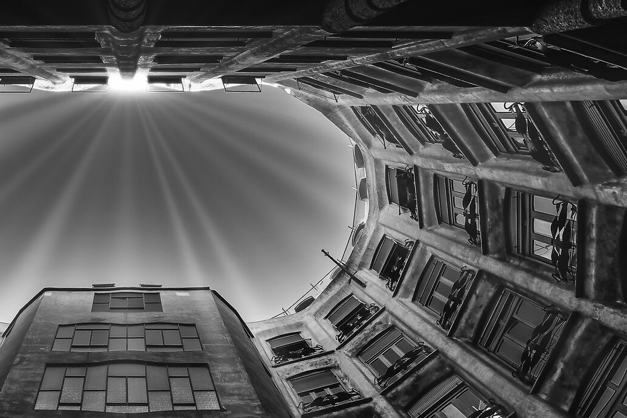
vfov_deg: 34.0
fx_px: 644
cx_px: 122
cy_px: 376
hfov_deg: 48.8
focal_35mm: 37
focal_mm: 16
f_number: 9
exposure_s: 1/125
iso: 250
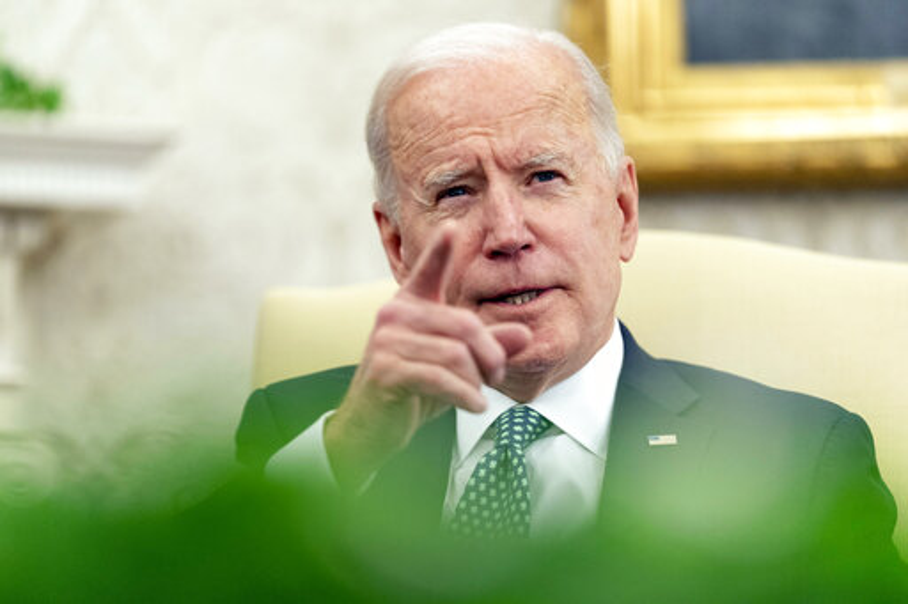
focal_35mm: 170
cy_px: 302
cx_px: 454
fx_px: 4286
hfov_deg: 12.1
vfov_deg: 8.1
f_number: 2.8
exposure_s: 1/640
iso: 4000
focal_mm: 170
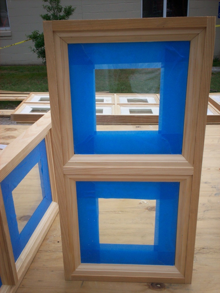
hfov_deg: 39.7
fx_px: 305
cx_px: 110
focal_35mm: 36
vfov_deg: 51.4
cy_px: 146
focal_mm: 6
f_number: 4.5
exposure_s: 1/421
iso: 100
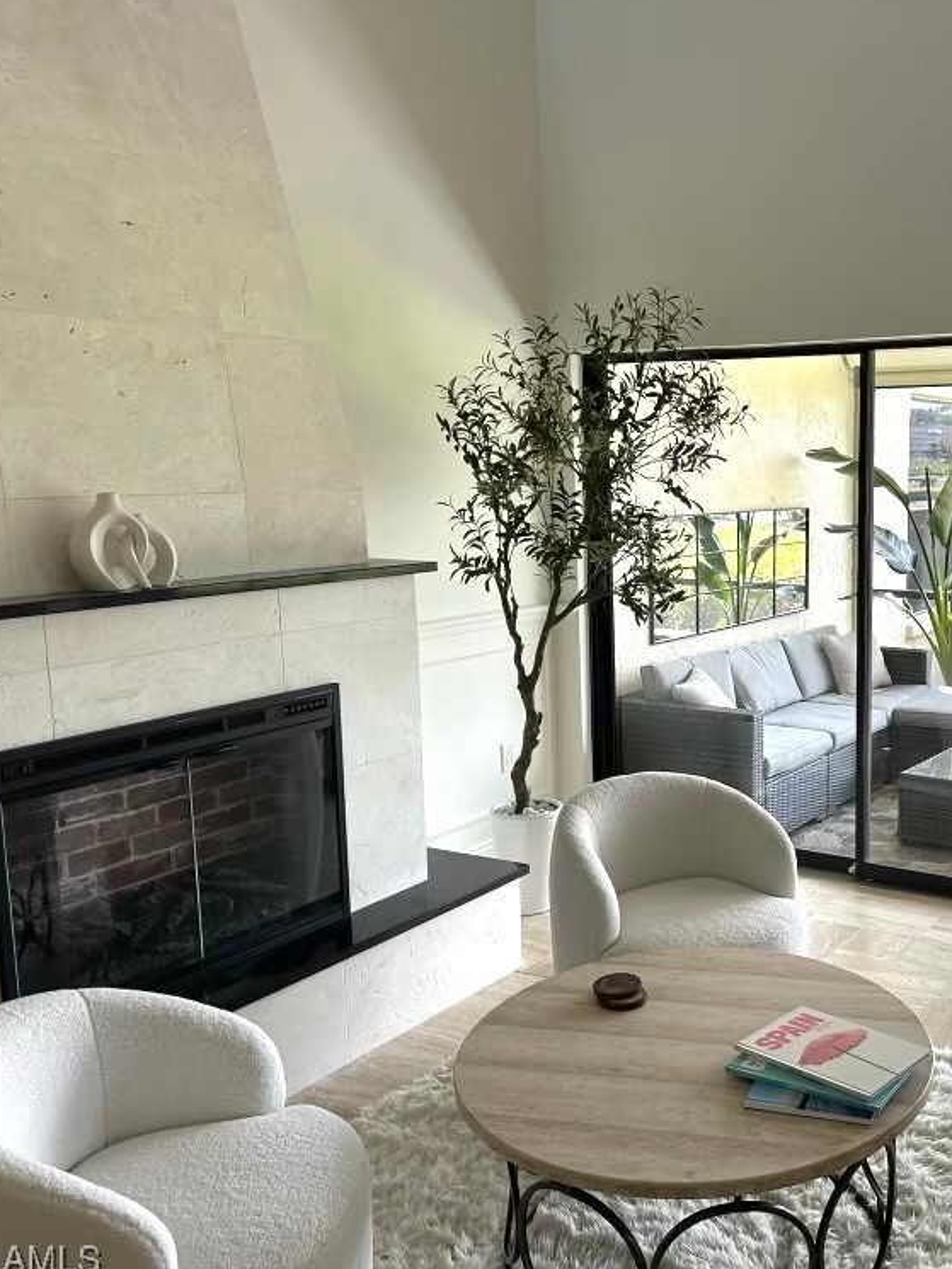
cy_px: 644
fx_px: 1210
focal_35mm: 33
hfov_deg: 41.1
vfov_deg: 55.3
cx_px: 765
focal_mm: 6.86
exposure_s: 1/343
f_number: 1.78
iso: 80
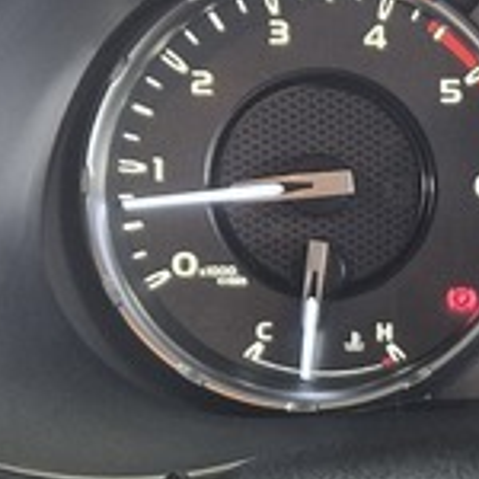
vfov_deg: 12.5
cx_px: 664
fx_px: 2176
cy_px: 393
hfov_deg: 12.1
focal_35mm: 139
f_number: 1.8
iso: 320
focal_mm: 5.4
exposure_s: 1/100
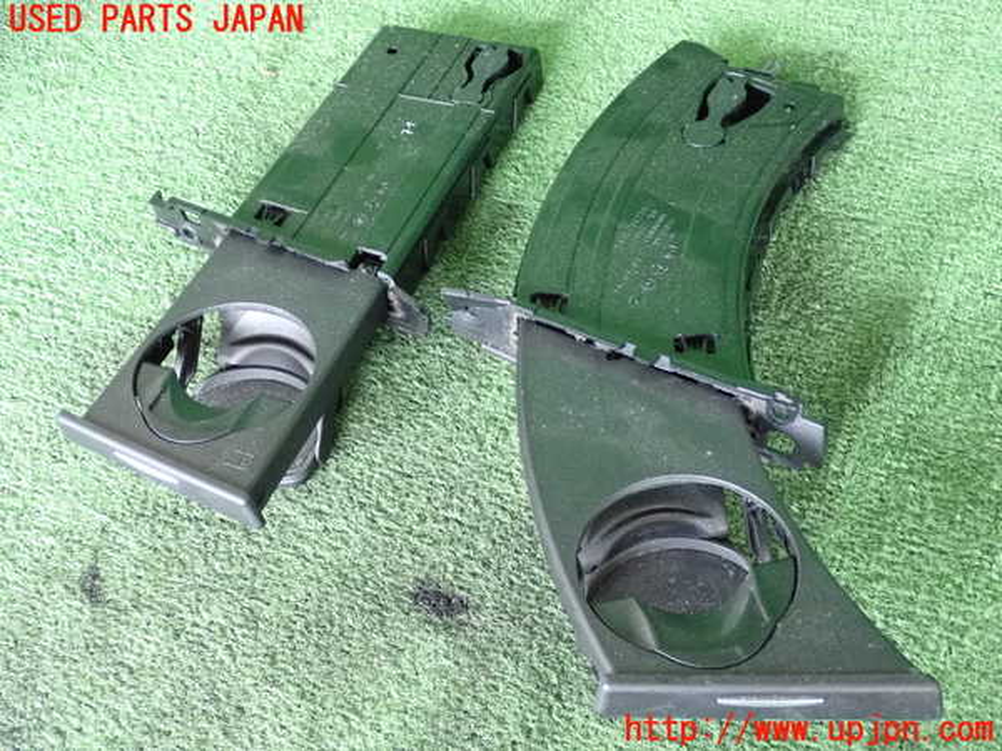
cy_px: 376
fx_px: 1274
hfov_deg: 42.9
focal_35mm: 44
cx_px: 501
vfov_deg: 32.9
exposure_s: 1/125
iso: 1600
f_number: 2.9
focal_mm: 7.84
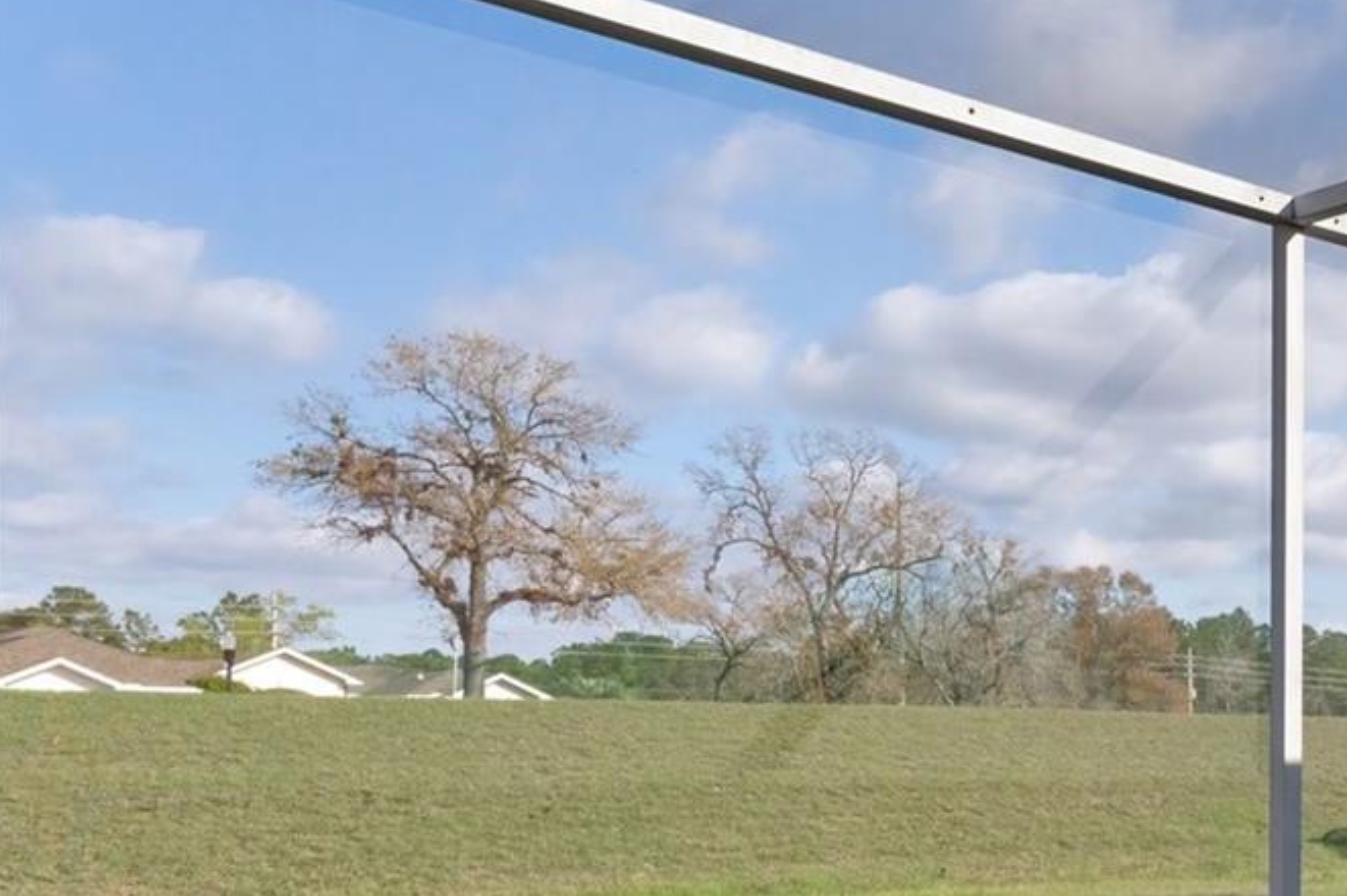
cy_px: 778
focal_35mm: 47
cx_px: 1622
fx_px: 1766
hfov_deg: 33.7
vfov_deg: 27.6
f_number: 8
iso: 1000
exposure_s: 1/500
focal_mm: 13
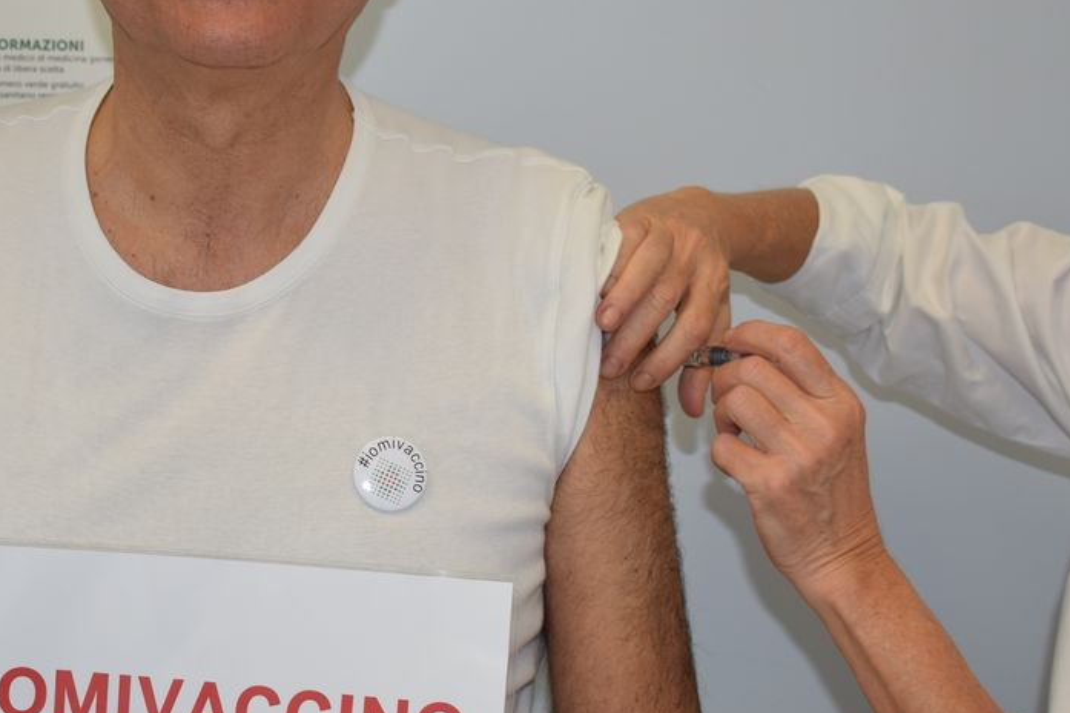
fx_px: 1842
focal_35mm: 62
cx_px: 414
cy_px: 272
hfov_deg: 32.3
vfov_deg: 21.8
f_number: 3.5
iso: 100
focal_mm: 18
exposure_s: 1/60
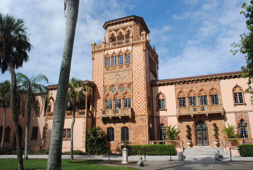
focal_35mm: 27
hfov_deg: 67.3
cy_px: 85
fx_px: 190
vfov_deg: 48.0
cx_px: 126
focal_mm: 18
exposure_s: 1/320
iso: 100
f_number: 9
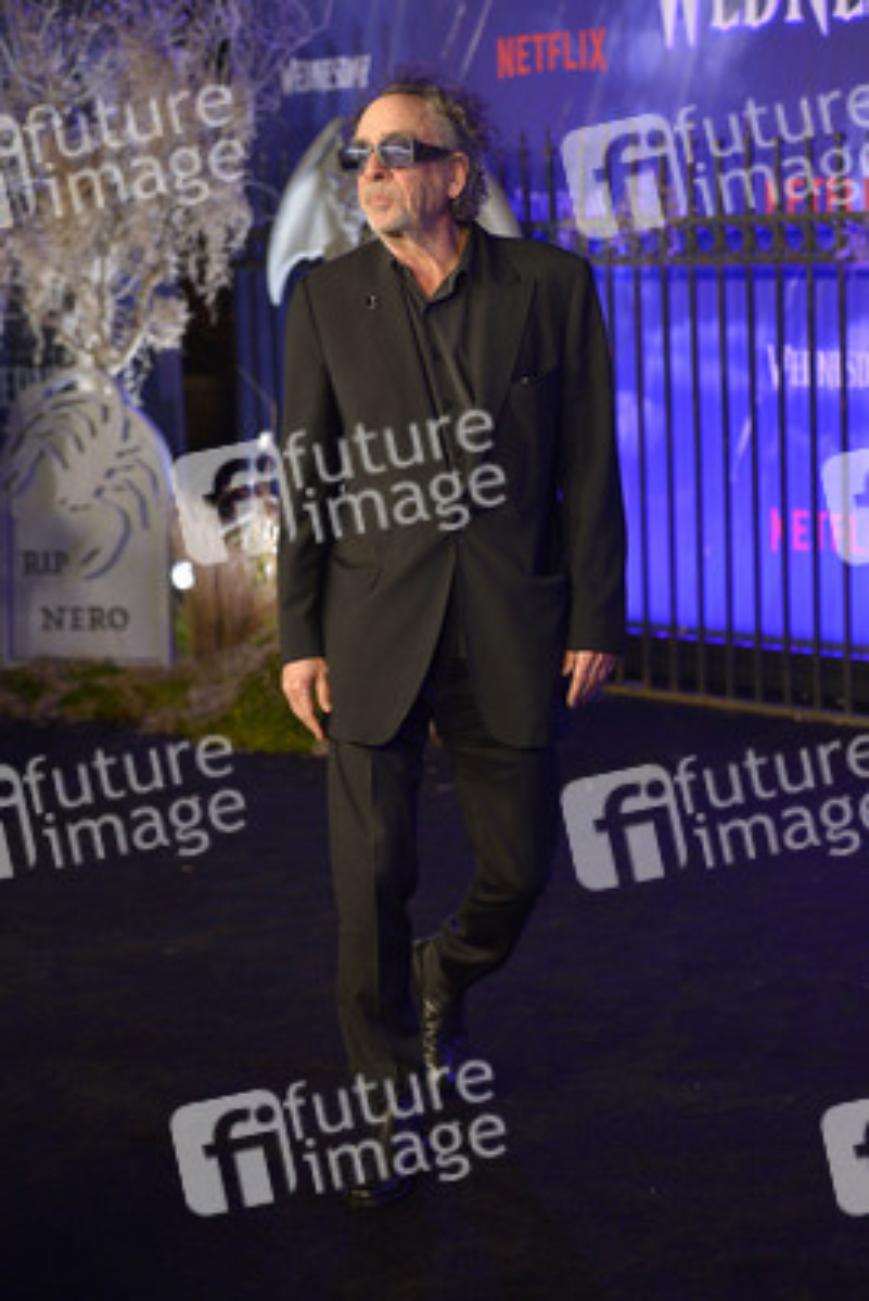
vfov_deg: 28.8
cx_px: 434
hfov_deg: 19.5
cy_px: 650
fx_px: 2532
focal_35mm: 70
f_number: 3.5
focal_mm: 70
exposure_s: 1/250
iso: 640
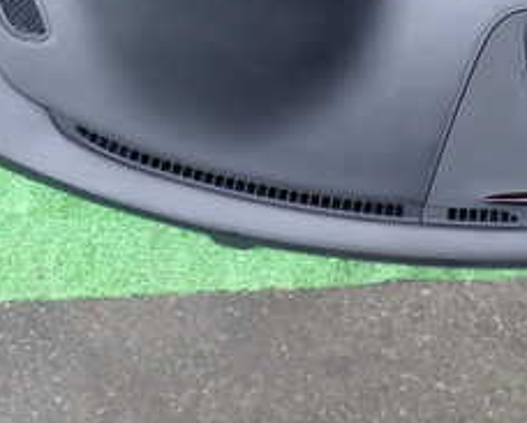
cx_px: 502
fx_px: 1203
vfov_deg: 19.4
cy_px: 7
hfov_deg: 23.9
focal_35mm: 77
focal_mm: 5.4
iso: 200
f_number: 2.3
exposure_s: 1/50
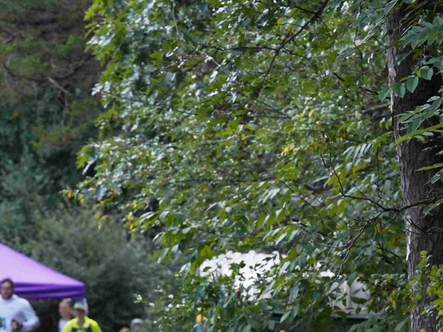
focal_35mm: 626
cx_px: 128
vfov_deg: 2.4
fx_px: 8012
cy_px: 369
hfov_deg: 3.2
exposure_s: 1/160
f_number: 8
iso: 640
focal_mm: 200
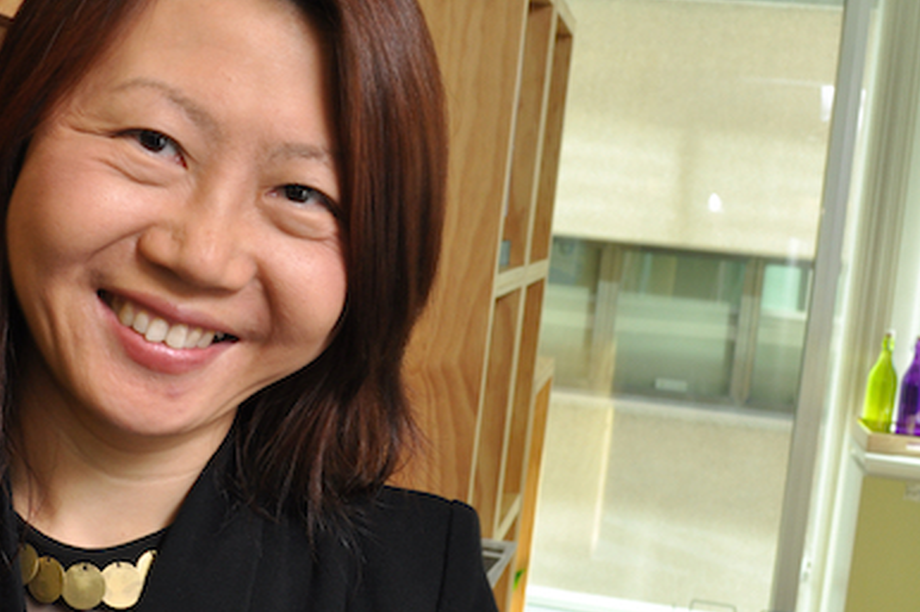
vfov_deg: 21.2
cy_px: 319
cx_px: 188
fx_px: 1635
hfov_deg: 30.7
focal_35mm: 64
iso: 400
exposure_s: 1/20
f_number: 9
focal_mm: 22
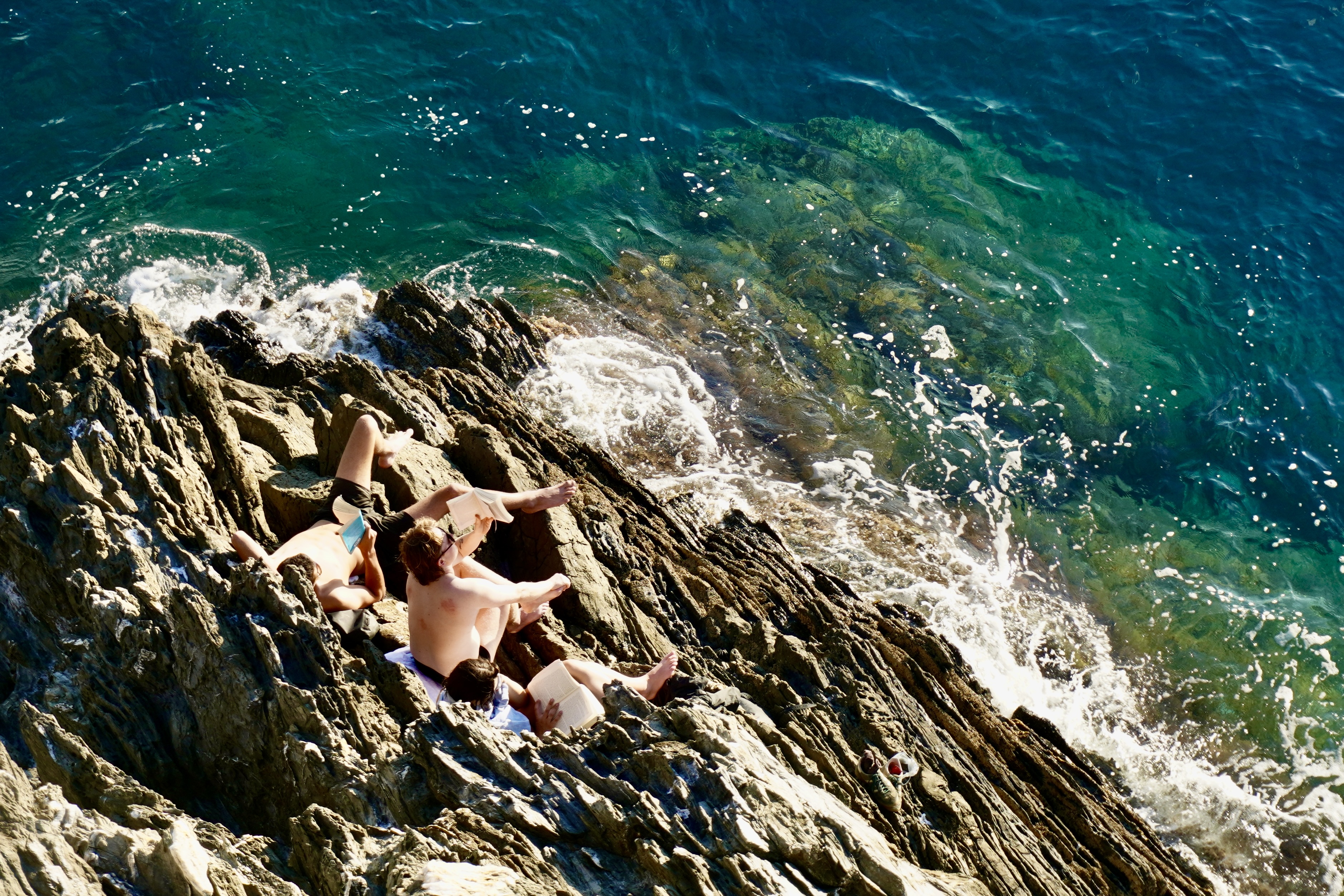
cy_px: 448
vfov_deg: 18.2
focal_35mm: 75
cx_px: 672
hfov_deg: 27.0
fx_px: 2800
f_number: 5.6
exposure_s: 1/160
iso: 125
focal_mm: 50
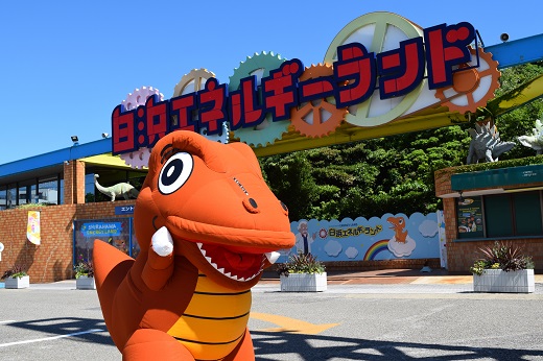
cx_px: 272
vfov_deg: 35.4
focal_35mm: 38
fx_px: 565
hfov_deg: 51.3
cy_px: 180
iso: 200
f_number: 10
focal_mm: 25
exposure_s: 1/400
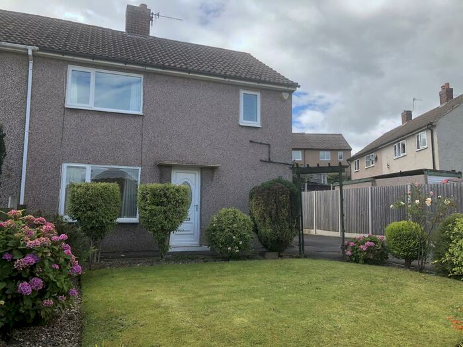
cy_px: 174
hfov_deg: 63.4
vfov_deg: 49.7
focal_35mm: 28
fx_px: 375
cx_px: 232
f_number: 1.8
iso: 20
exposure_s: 1/1297
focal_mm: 3.99
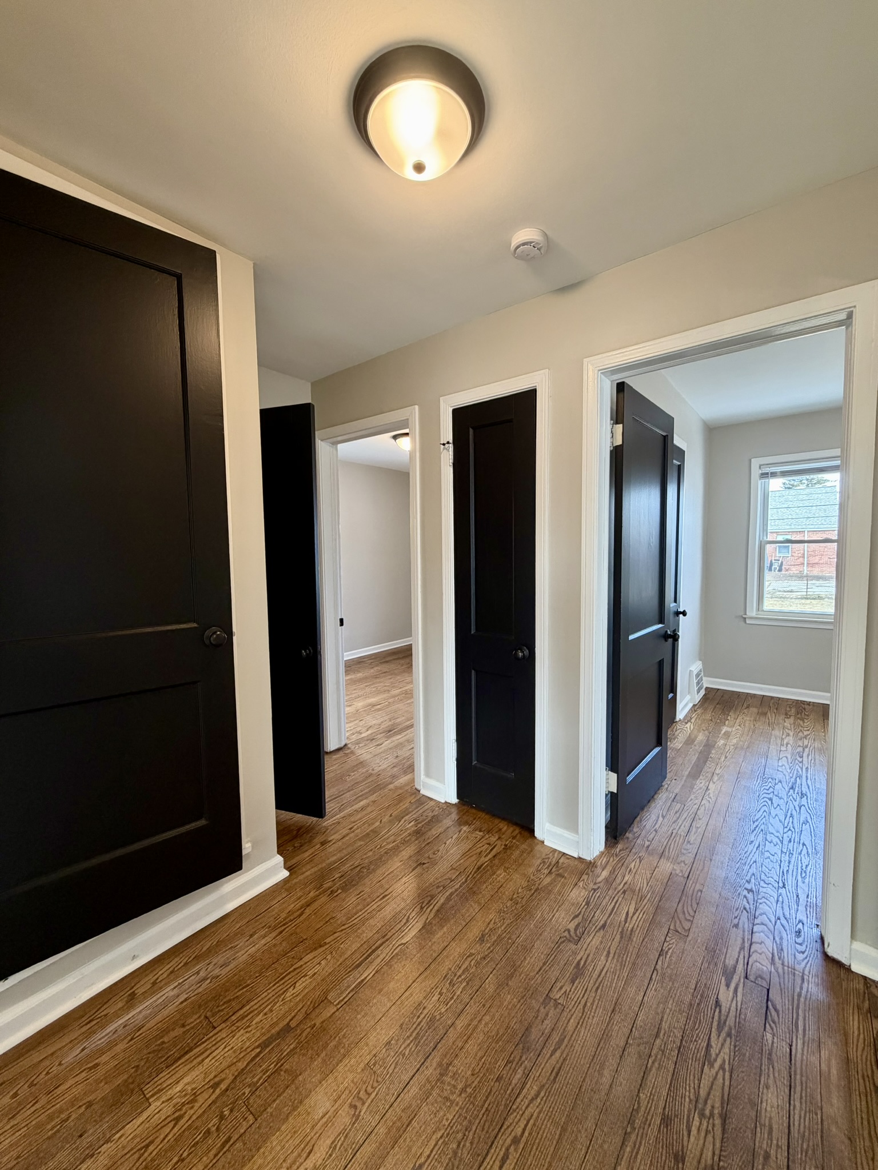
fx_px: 473
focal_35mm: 14
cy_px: 585
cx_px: 439
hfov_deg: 85.7
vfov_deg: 102.1
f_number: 2.2
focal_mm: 2.22
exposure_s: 1/60
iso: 200
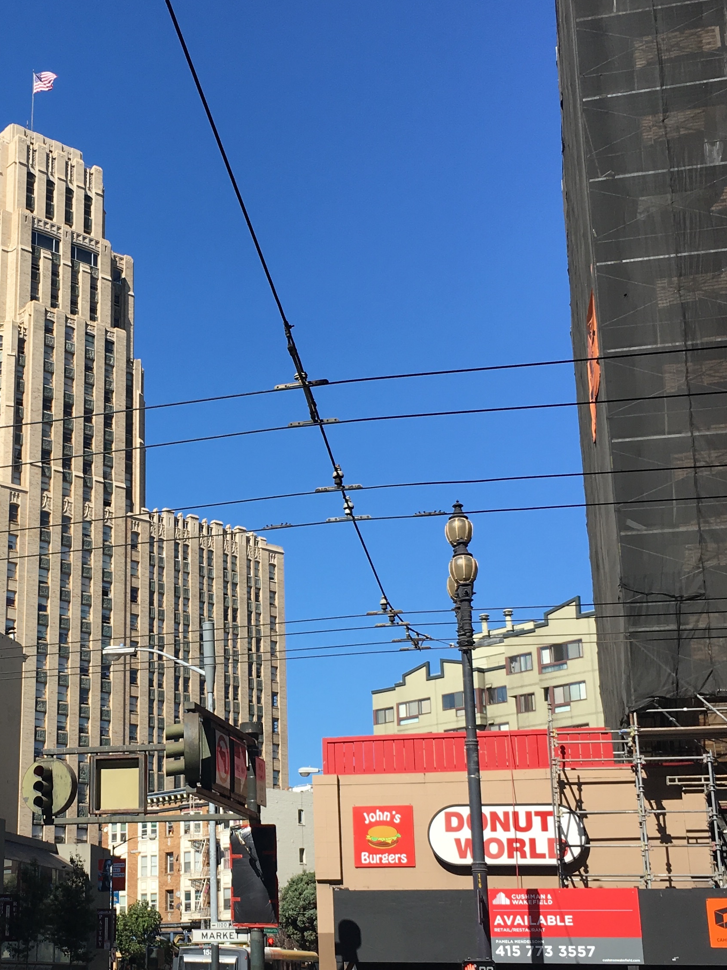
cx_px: 134
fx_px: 1457
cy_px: 567
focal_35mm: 52
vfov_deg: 36.7
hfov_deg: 27.4
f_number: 2.2
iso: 25
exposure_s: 1/1425
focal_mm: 4.15
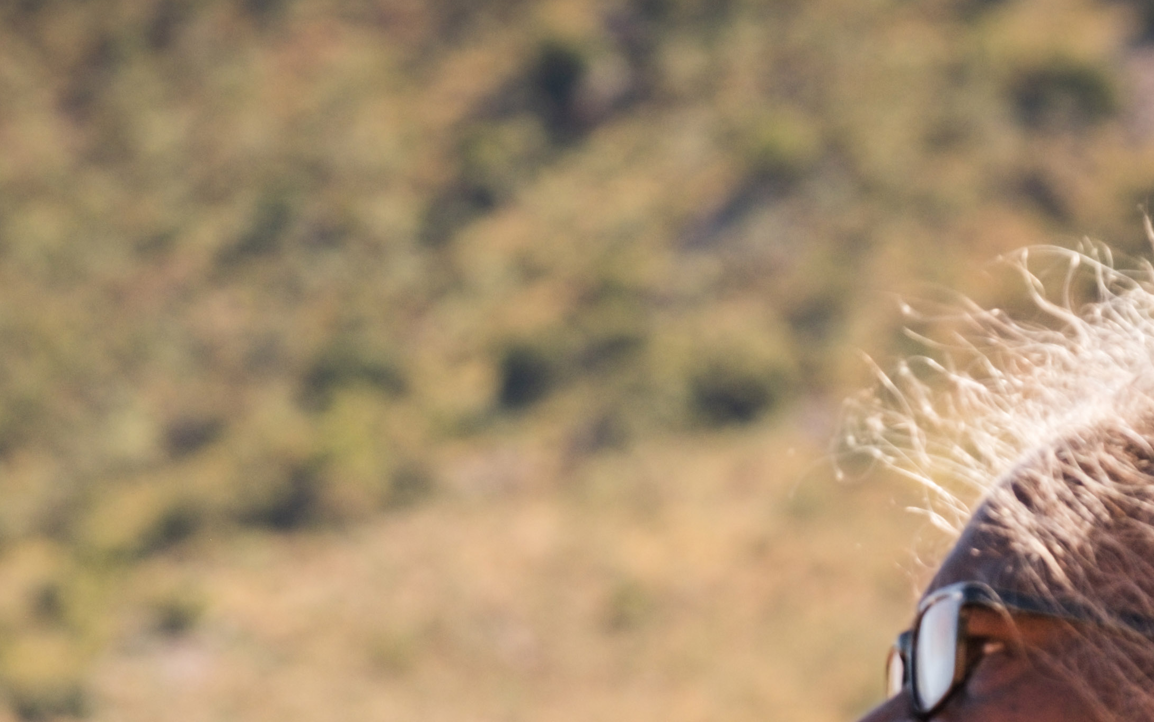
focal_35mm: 368
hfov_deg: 5.7
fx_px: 11575
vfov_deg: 3.6
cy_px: 1066
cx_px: 636
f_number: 5
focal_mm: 83.8
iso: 400
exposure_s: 1/680
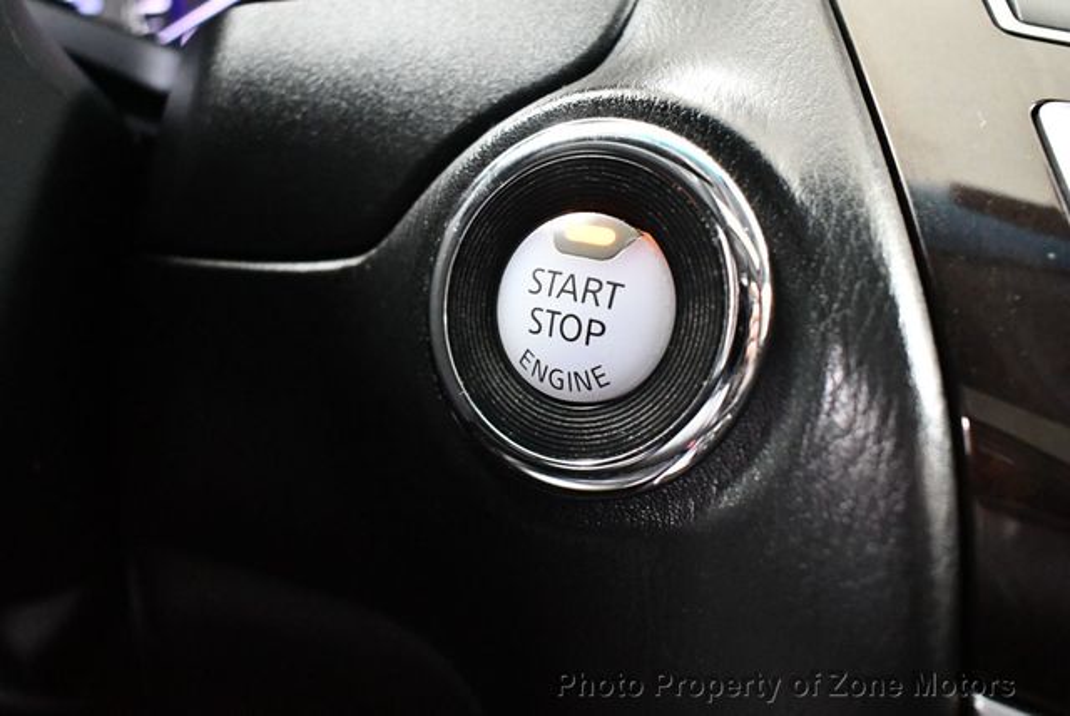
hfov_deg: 53.1
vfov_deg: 36.9
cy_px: 358
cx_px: 535
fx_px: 1071
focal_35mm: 36
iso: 8000
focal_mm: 18
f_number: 3.5
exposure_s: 1/60
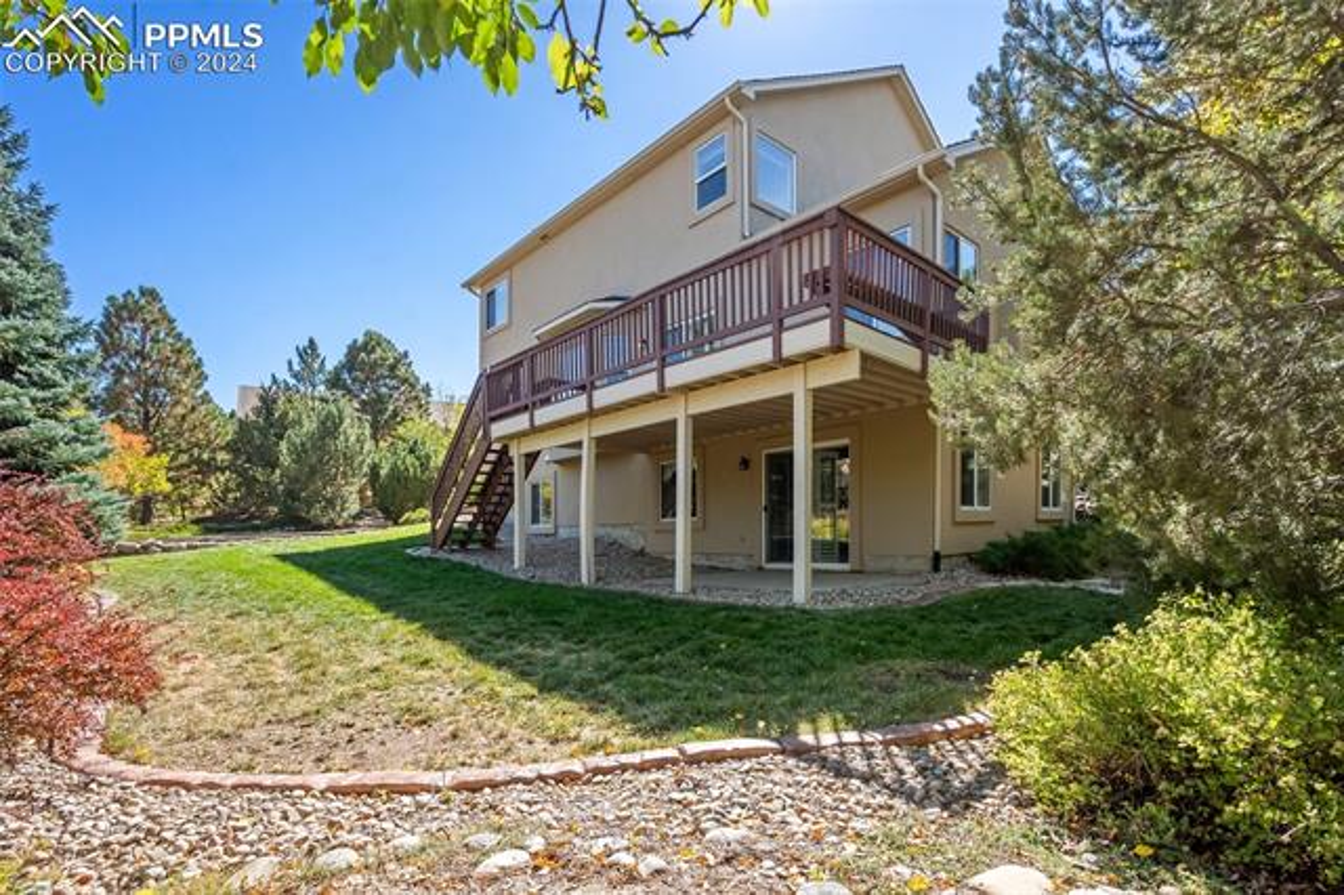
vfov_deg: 73.7
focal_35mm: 16
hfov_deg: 96.8
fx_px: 597
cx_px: 672
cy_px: 448
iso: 1000
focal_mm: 16
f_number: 6.7
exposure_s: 1/500
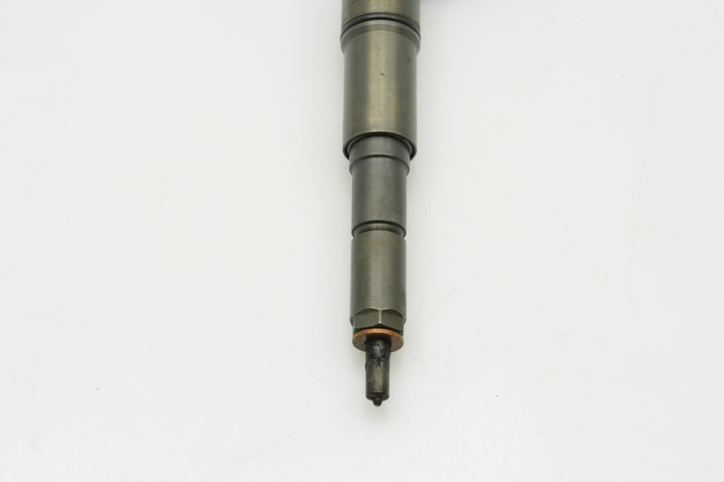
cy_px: 241
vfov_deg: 16.5
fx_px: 1659
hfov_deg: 24.6
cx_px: 362
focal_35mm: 82
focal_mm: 55
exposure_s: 1/640
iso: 6400
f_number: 13
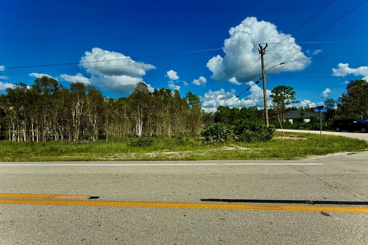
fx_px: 153
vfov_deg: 77.3
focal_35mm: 15
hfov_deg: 100.4
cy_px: 119
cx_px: 181
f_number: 2.2
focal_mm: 2.22
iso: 50
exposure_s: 1/3289
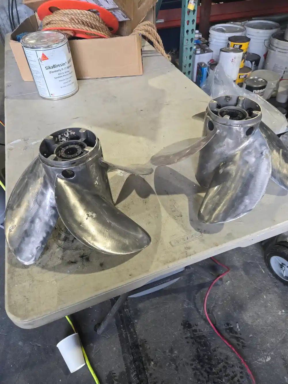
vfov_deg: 73.9
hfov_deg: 58.9
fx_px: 255
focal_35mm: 23
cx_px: 144
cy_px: 192
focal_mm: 5.4
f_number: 1.8
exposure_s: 1/120
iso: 200
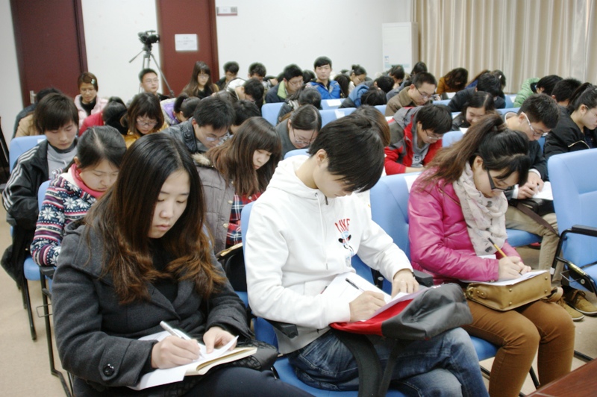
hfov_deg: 53.2
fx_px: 596
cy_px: 198
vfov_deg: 36.8
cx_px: 298
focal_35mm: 36
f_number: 3.5
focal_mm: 24
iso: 400
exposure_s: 1/20
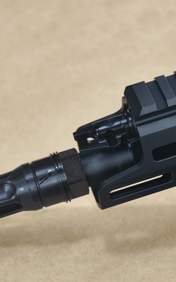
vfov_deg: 17.2
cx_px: 109
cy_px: 142
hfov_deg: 10.8
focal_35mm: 121
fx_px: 929
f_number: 2.67
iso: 656
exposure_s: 1/30
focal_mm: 22.48
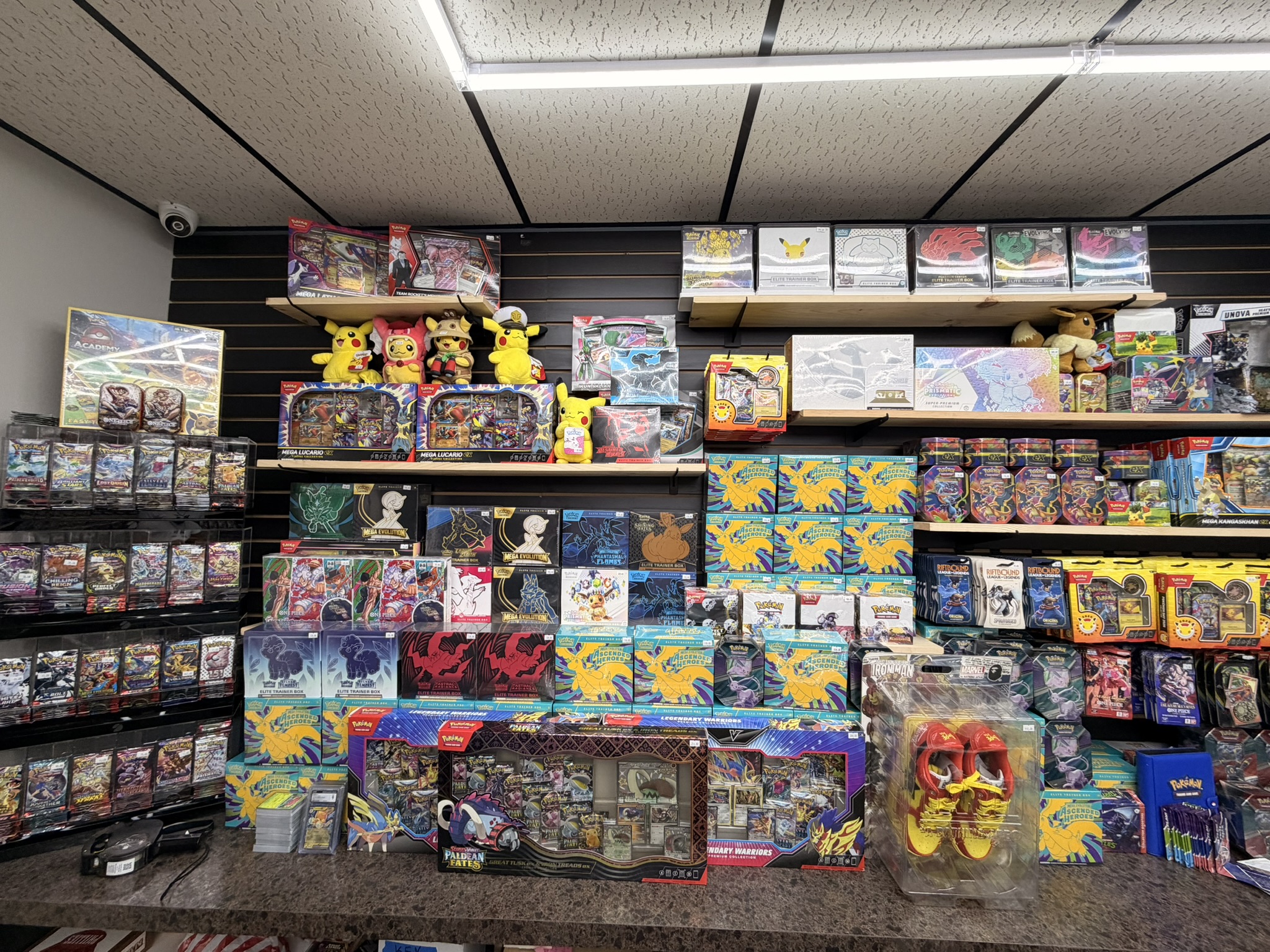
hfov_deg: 102.1
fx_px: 514
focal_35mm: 14
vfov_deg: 85.7
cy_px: 476
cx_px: 635
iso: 160
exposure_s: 1/121
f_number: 2.2
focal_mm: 2.22
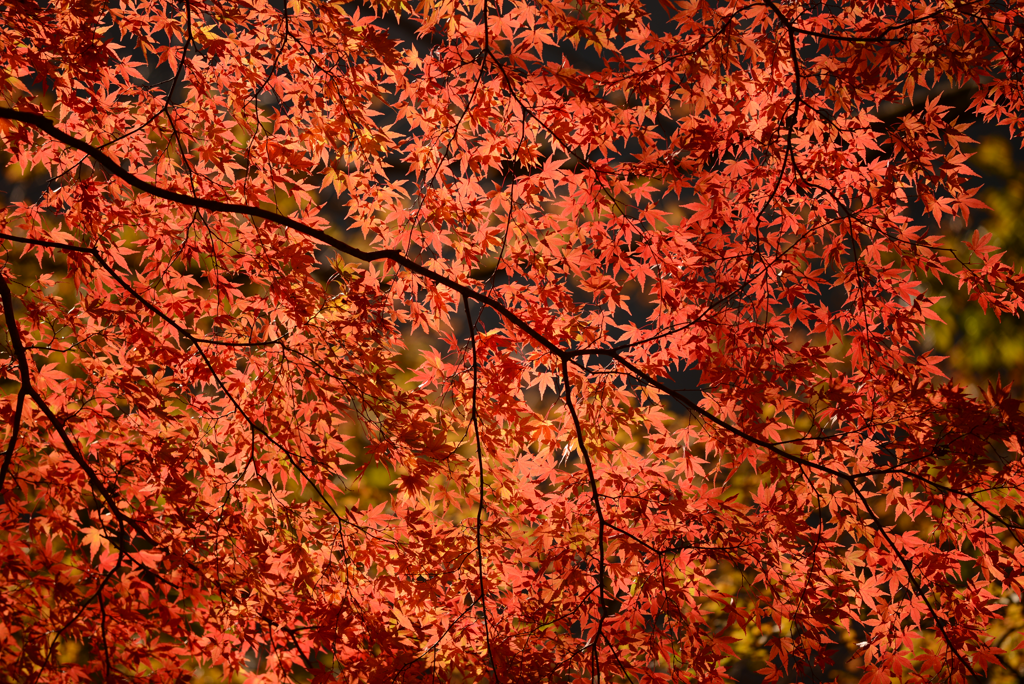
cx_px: 512
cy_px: 342
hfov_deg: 10.3
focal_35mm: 200
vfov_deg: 6.9
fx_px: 5691
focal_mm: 200
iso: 100
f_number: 4
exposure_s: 1/1000
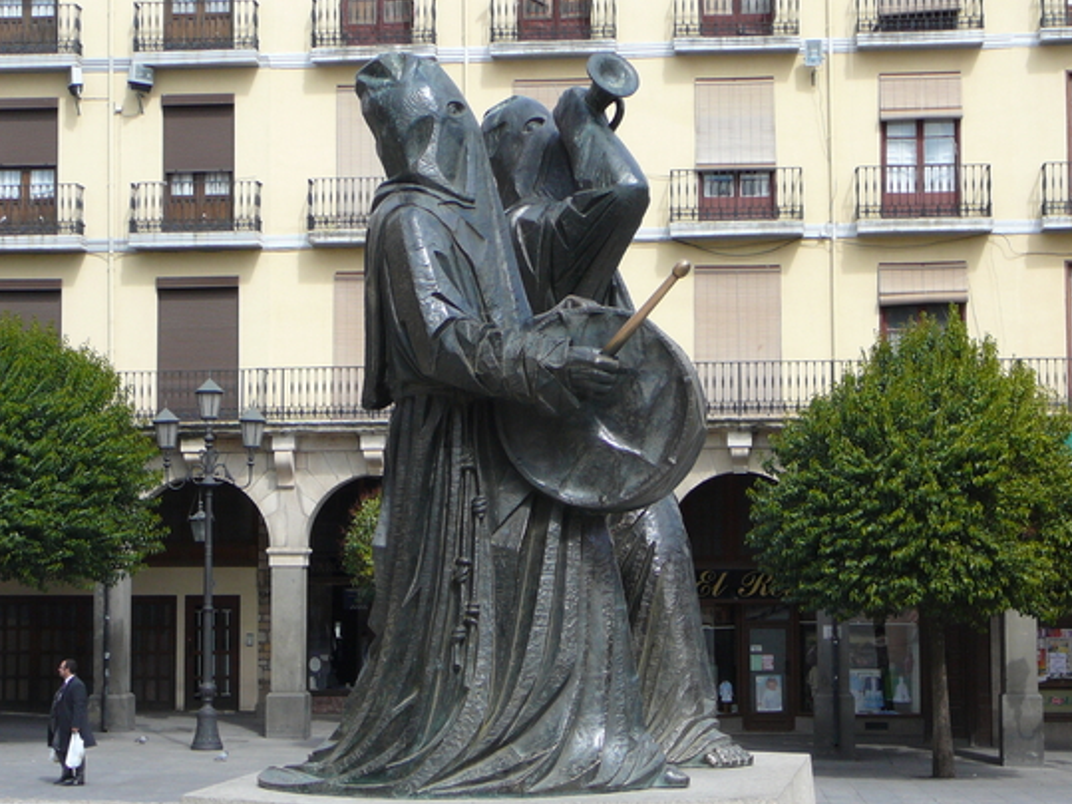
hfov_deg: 24.7
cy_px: 384
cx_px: 527
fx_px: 2446
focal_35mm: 79
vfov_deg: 18.7
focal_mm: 10.5
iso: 80
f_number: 3.7
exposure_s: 1/640
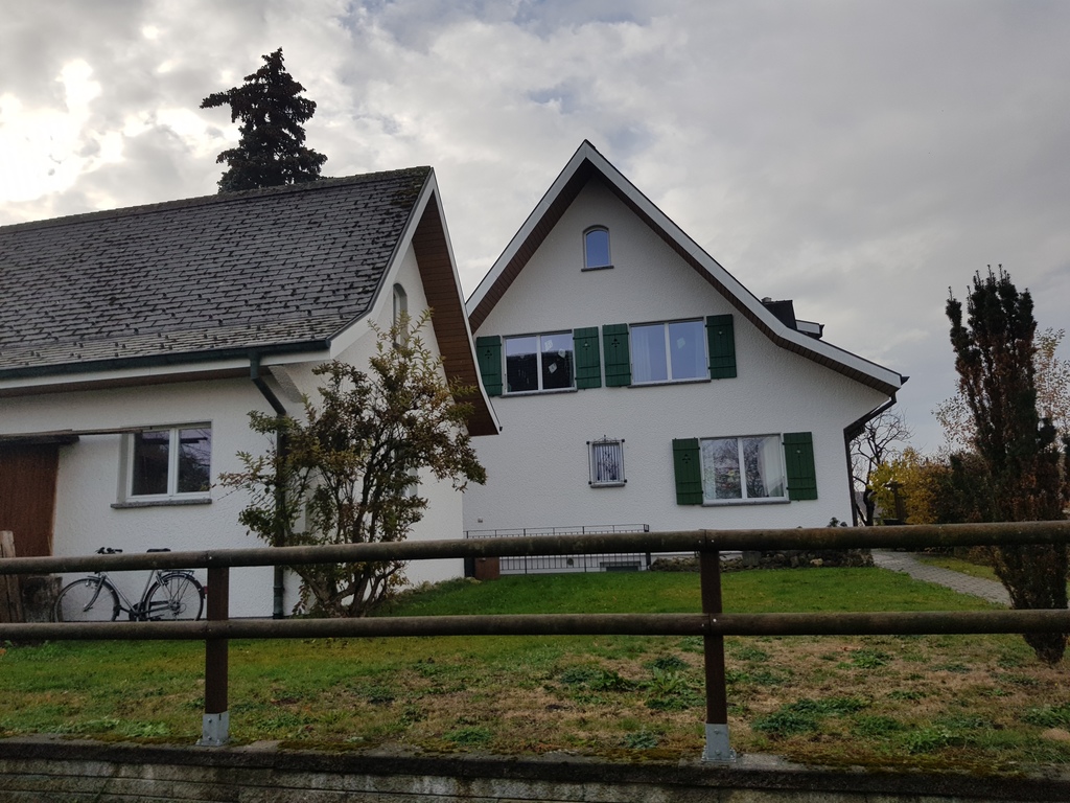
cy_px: 402
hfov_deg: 67.3
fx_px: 804
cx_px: 535
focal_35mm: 26
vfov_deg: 53.1
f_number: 1.7
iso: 40
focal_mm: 4.2
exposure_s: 1/3120
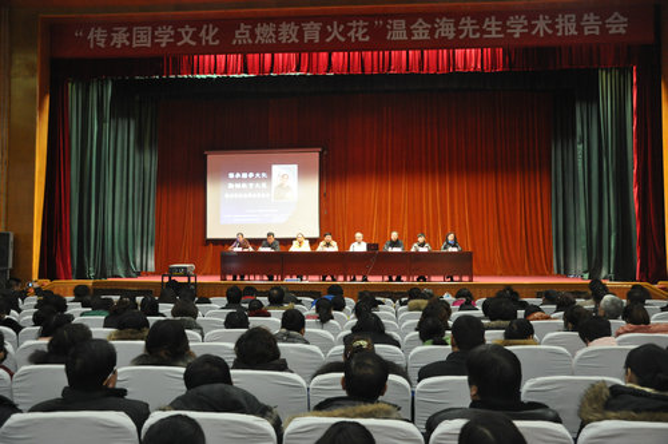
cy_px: 222
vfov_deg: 39.9
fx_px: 612
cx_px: 334
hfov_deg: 57.3
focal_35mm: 33
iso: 1250
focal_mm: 22
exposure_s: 1/8
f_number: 3.8
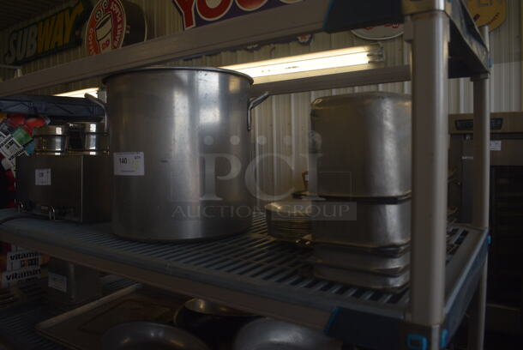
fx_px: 393
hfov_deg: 67.3
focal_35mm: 27
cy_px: 175
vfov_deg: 48.0
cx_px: 262
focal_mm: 18
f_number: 6.3
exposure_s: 1/250
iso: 200
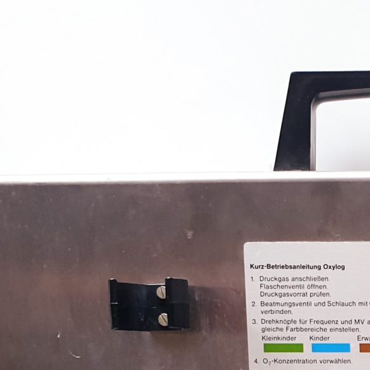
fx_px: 1221
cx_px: 508
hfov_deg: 16.1
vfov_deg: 15.6
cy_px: 582
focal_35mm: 101
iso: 100
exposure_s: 1/50
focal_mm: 4.3
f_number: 2.4
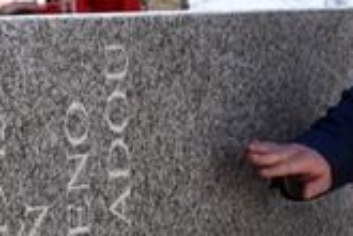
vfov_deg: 3.7
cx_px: 88
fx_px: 3657
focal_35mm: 373
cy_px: 252
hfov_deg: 5.5
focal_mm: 40
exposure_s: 1/250
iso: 100
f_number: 8
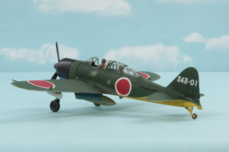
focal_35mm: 102
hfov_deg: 20.0
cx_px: 114
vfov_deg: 13.4
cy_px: 76
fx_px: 648
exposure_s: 4
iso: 100
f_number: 29
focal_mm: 68
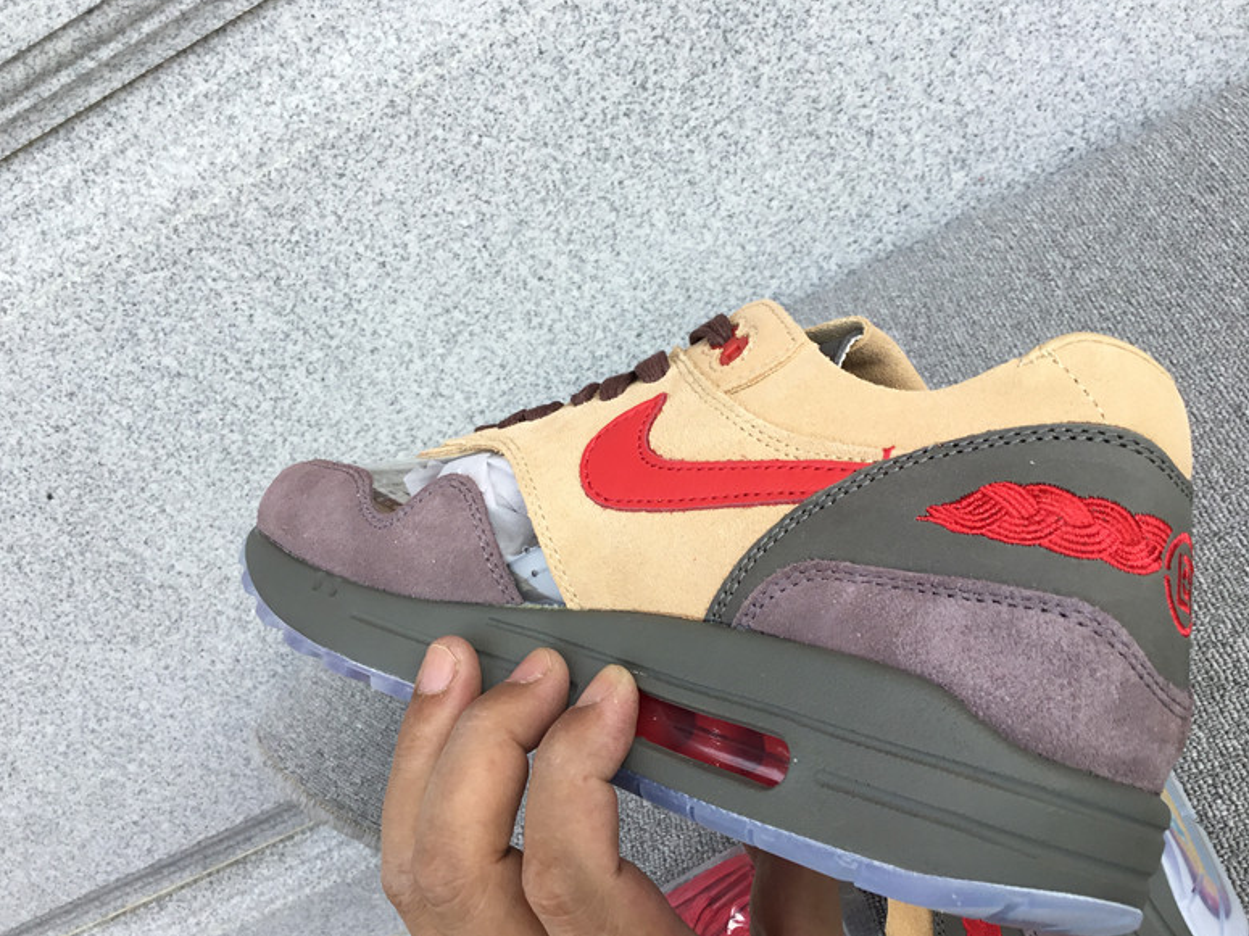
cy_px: 460
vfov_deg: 39.6
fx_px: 1299
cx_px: 620
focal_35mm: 36
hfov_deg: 51.4
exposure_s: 1/443
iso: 25
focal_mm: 3.3
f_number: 2.4
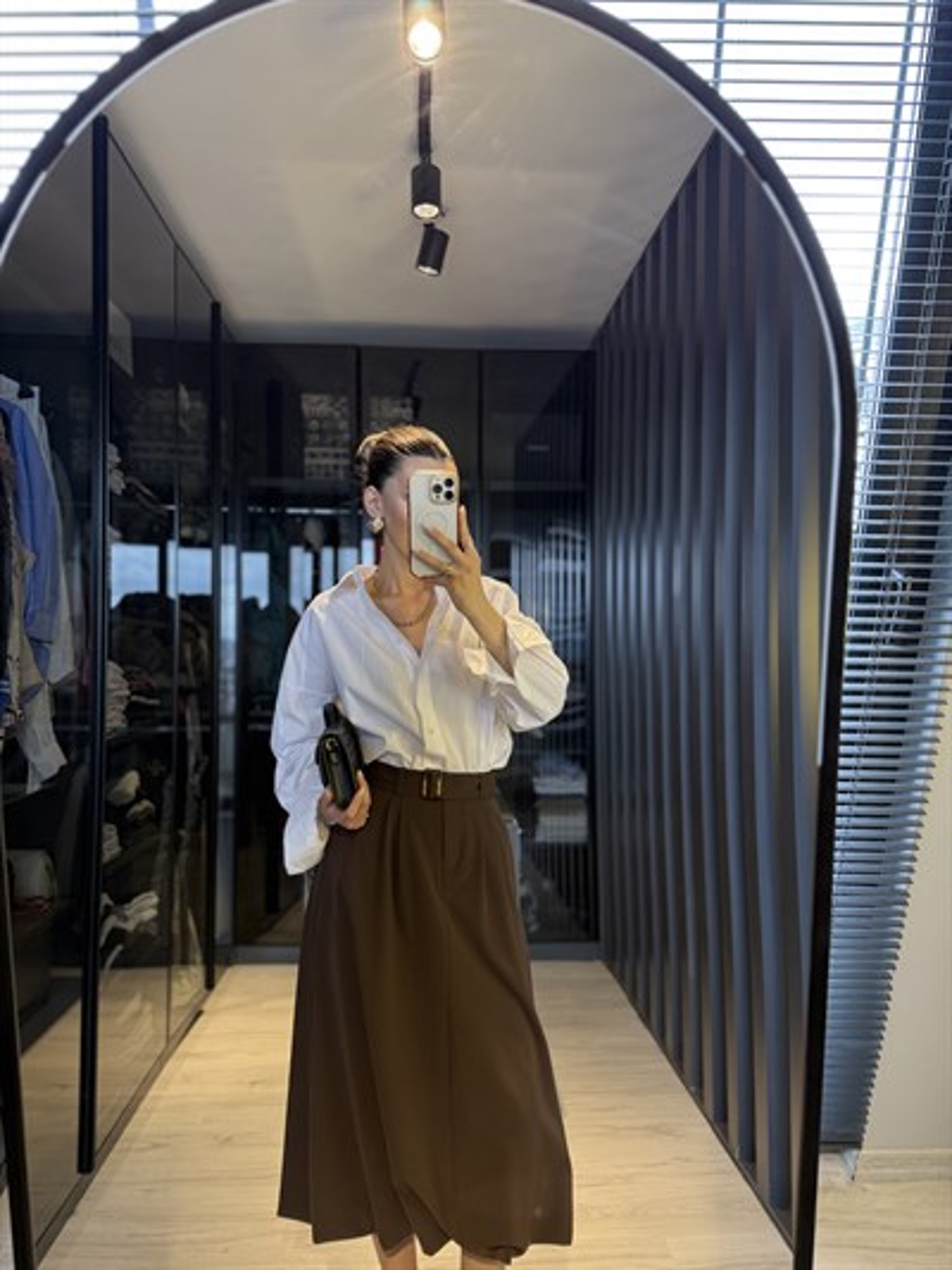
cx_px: 476
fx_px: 880
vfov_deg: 71.6
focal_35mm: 24
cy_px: 635
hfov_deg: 56.8
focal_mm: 6.76
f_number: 1.78
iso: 200
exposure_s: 1/121
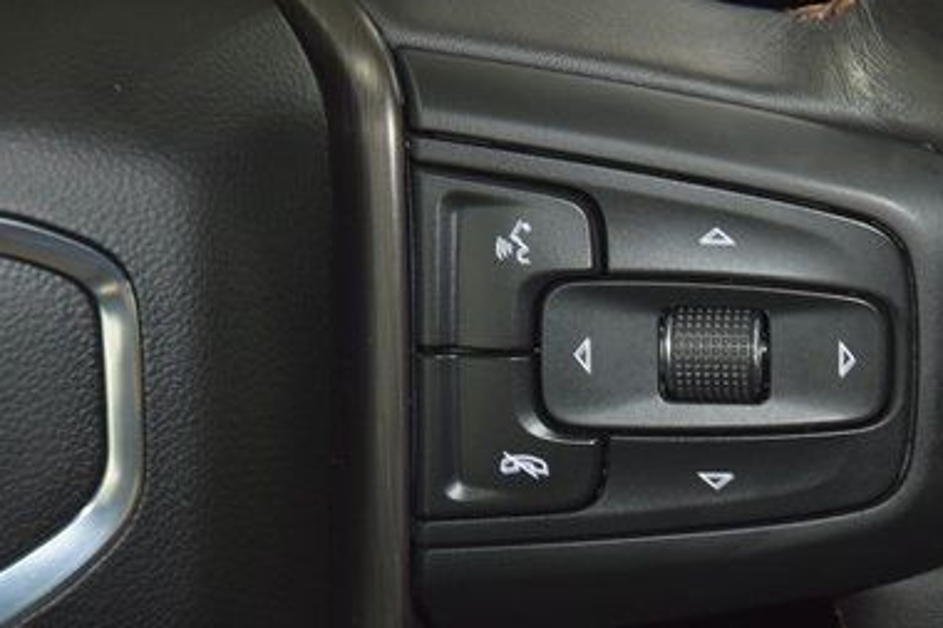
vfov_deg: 7.8
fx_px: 4634
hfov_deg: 11.6
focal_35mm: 177
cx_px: 690
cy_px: 284
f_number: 4.5
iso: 1600
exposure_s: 1/20
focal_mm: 70
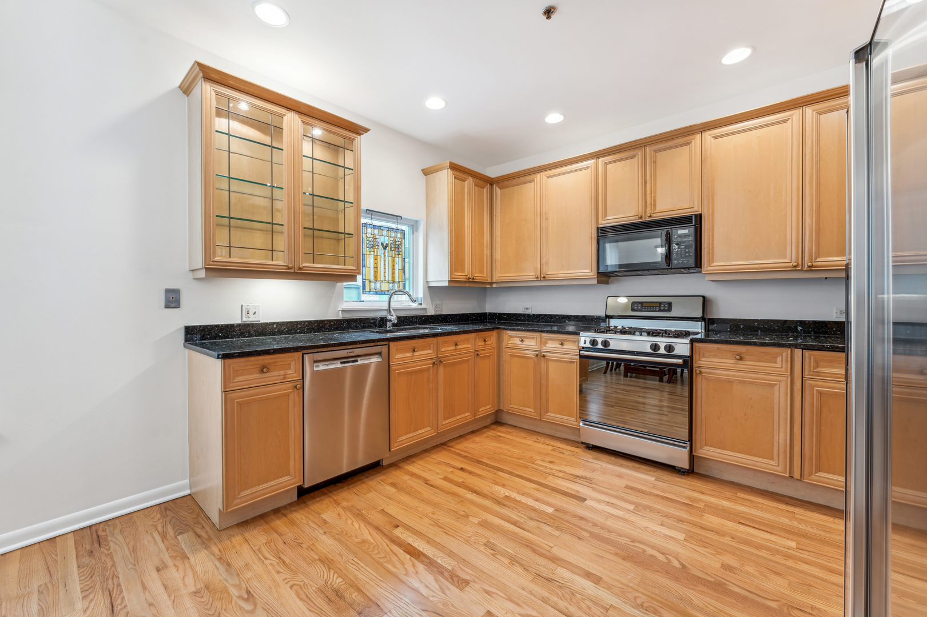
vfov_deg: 78.8
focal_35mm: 15
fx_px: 376
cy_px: 308
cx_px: 464
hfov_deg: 101.9
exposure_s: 1.3
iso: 100
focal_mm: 14.6
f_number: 8
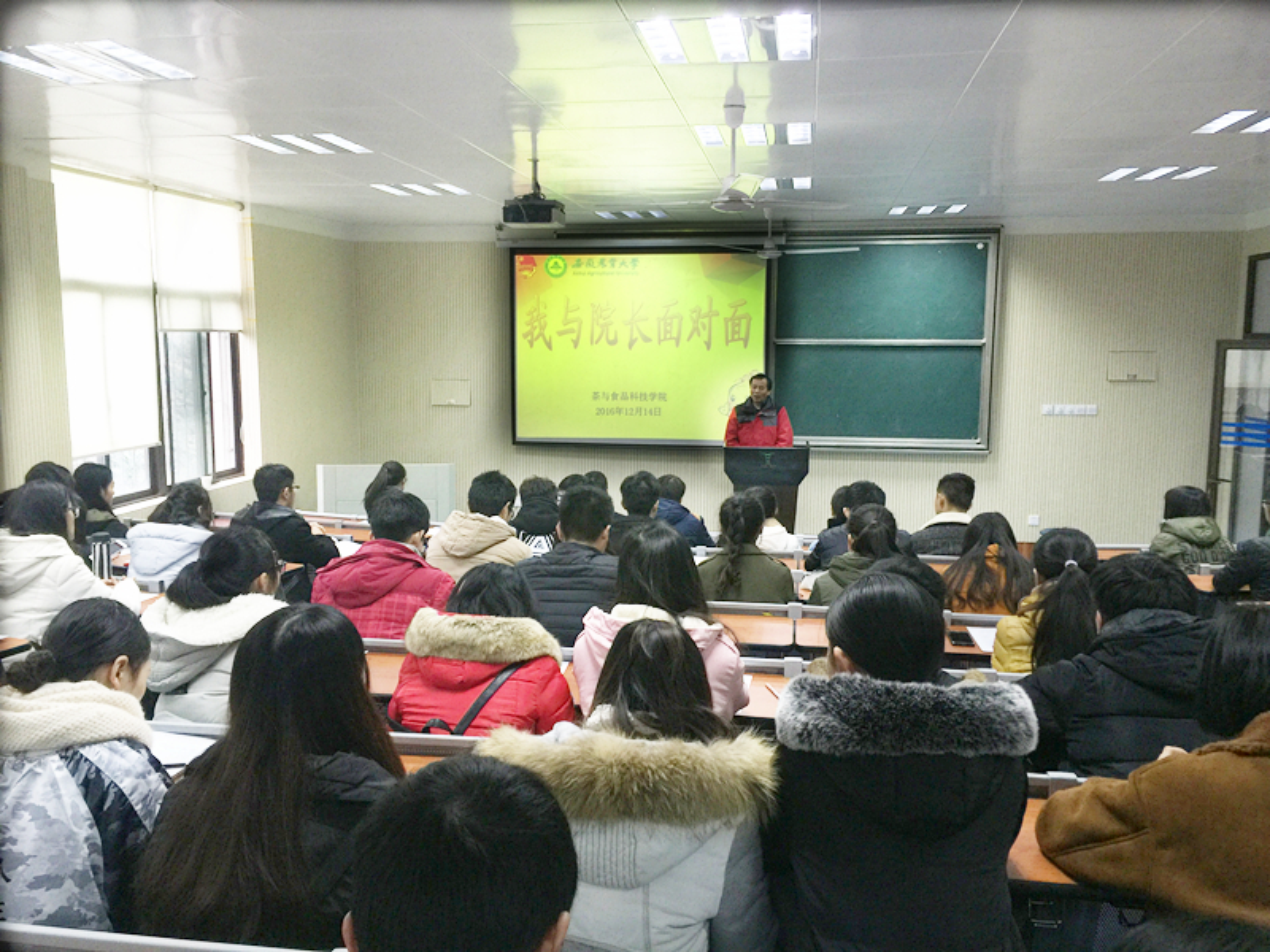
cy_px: 476
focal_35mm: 29
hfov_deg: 61.7
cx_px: 635
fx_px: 1064
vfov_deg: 48.2
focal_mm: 4.15
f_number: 2.2
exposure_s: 1/17
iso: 40
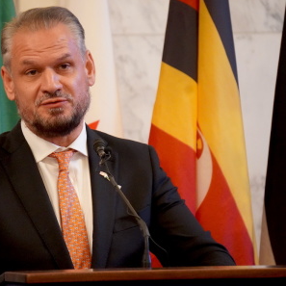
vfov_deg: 4.3
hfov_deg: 4.3
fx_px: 3786
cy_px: 143
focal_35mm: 405
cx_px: 71
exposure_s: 1/125
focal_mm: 210
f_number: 6.3
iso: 6400
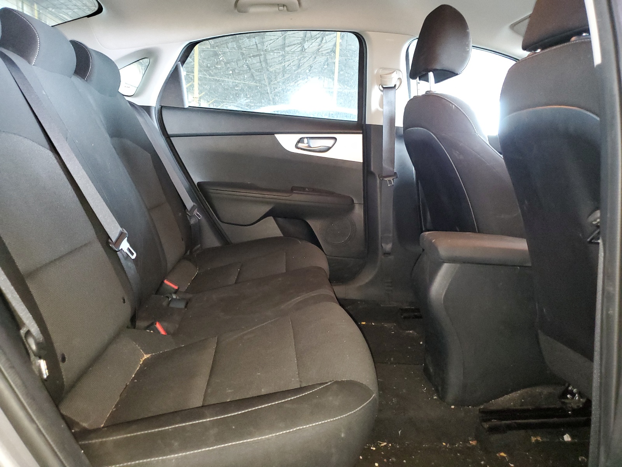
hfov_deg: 67.3
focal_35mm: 26
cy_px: 234
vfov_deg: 53.1
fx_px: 467
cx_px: 311
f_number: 1.5
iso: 513
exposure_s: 1/15
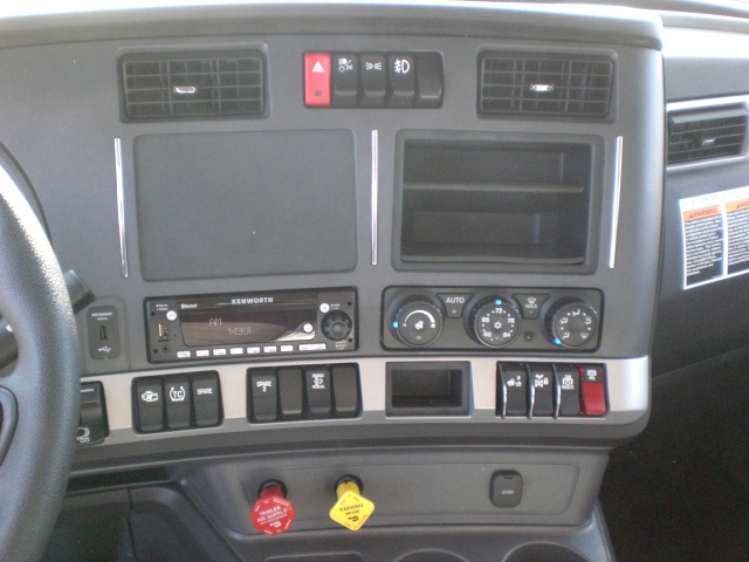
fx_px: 822
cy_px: 281
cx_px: 374
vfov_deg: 37.7
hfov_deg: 49.0
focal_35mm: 38
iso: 400
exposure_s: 1/125
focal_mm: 6.3
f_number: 3.1
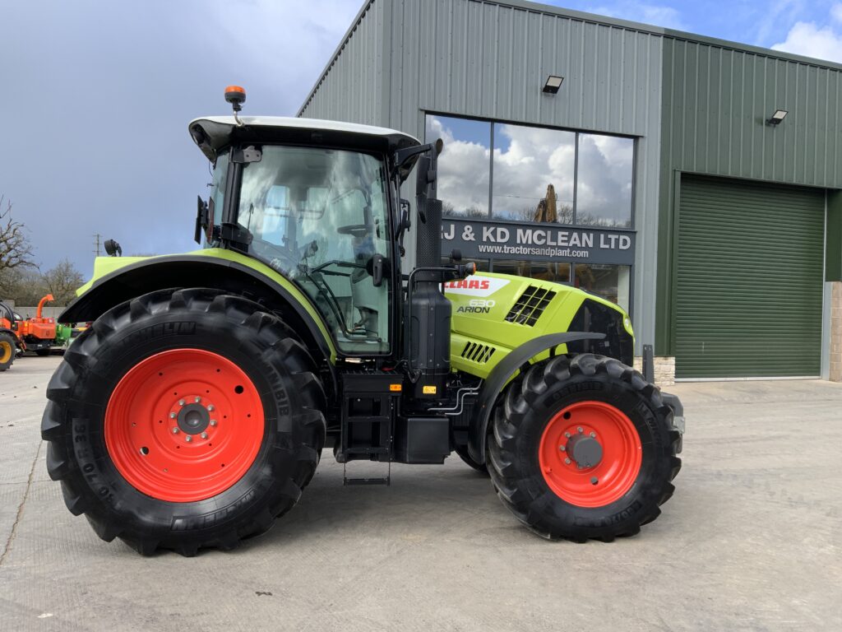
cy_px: 316
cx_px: 421
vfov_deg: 48.2
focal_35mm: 29
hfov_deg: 61.7
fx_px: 705
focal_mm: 3
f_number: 1.8
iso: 16
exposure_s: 1/650
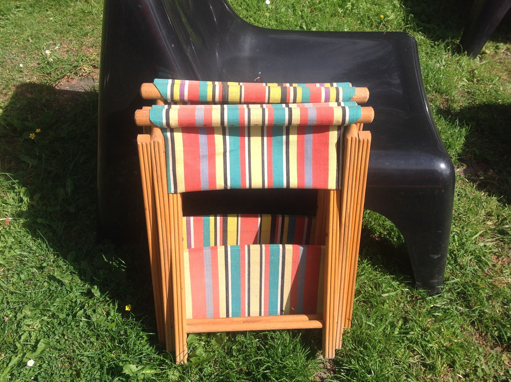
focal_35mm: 35
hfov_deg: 52.7
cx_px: 256
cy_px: 191
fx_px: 516
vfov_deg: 40.6
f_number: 2.4
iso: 50
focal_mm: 4.28
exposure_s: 1/1374
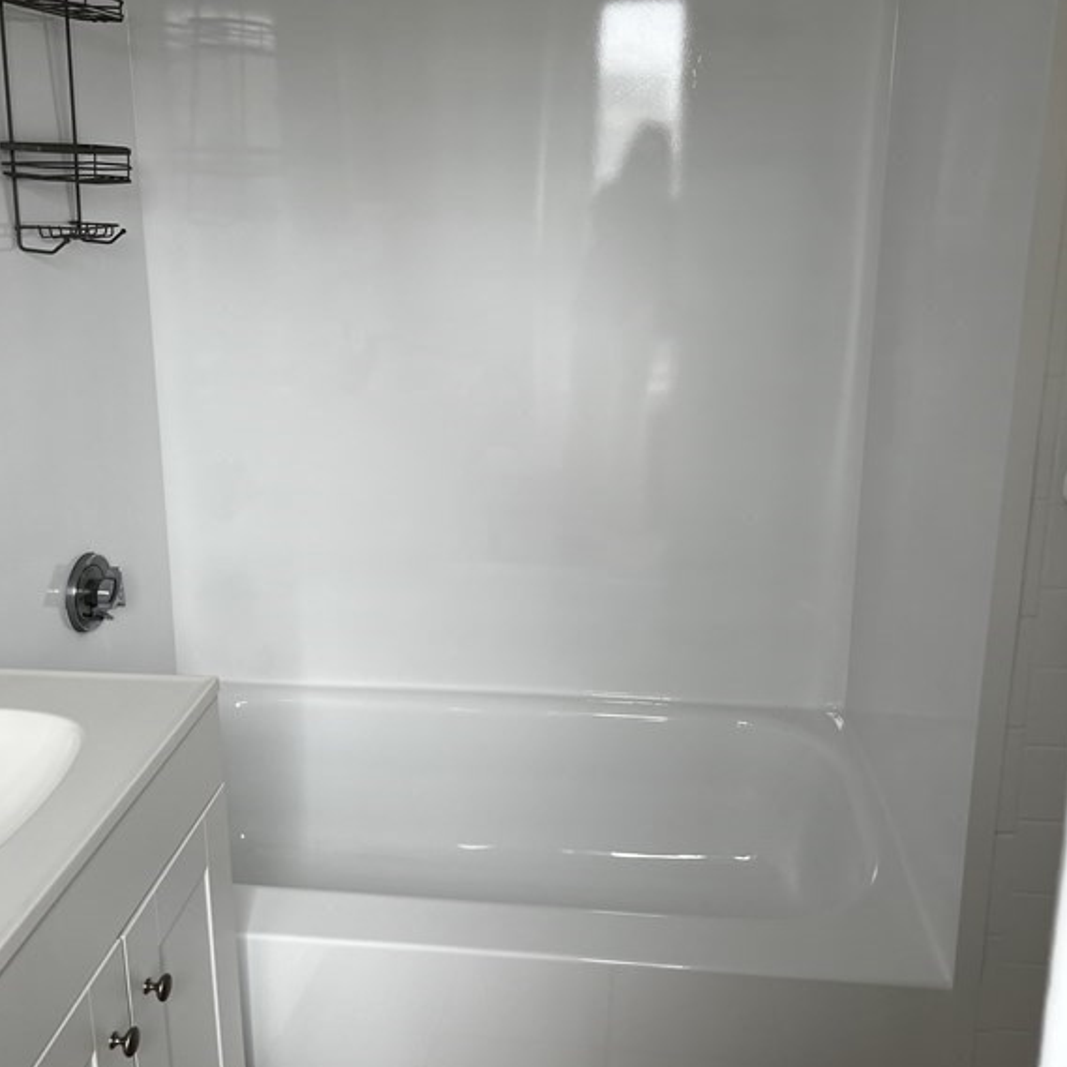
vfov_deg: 52.1
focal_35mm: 31
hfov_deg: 52.5
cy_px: 420
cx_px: 533
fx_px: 1081
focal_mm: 5.7
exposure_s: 1/190
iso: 40
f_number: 1.5
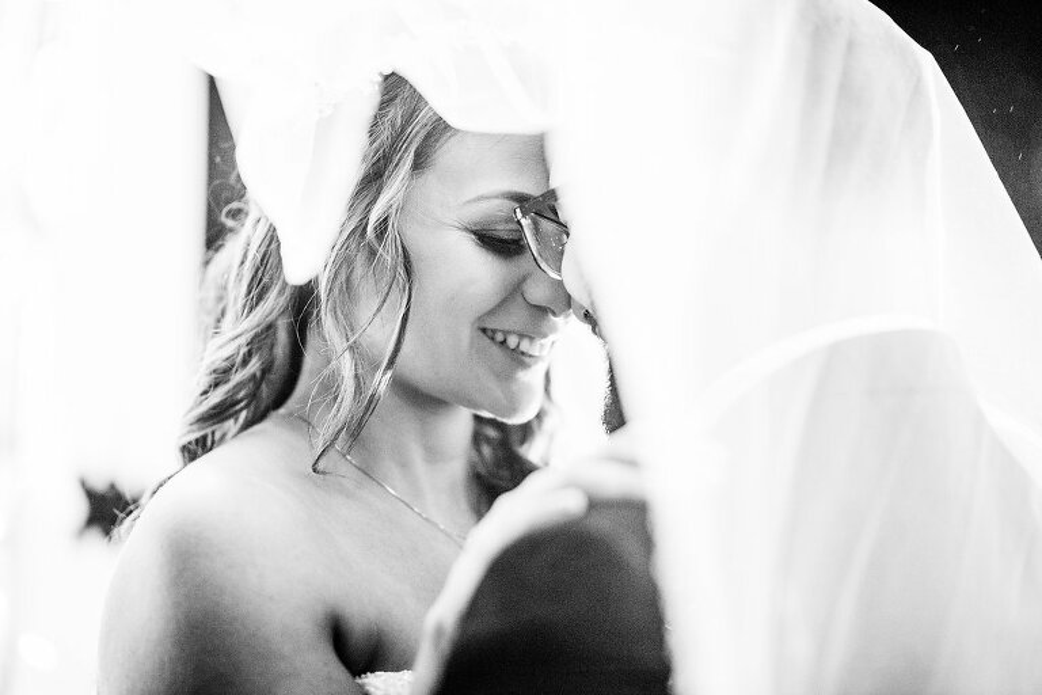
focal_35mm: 85
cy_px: 348
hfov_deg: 23.9
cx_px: 521
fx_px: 2460
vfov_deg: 16.1
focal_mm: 85
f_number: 1.4
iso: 1000
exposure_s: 1/200
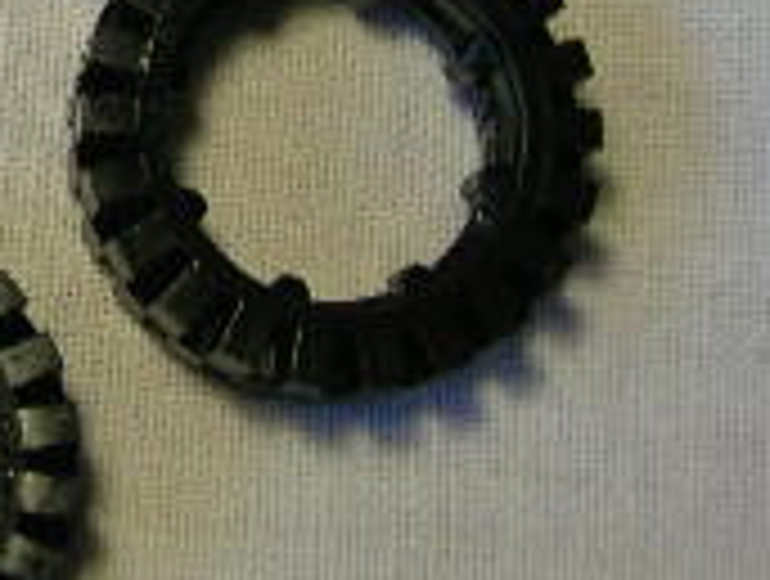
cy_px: -171
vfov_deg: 11.4
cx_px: -293
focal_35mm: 127
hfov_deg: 14.7
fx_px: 2831
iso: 50
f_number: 2.9
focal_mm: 5.7
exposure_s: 1/69
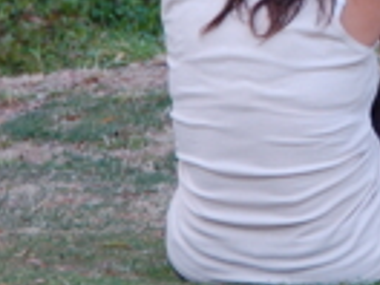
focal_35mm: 554
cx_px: 613
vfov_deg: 2.7
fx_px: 6082
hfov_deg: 3.6
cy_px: -98
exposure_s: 1/200
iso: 800
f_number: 5.6
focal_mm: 92
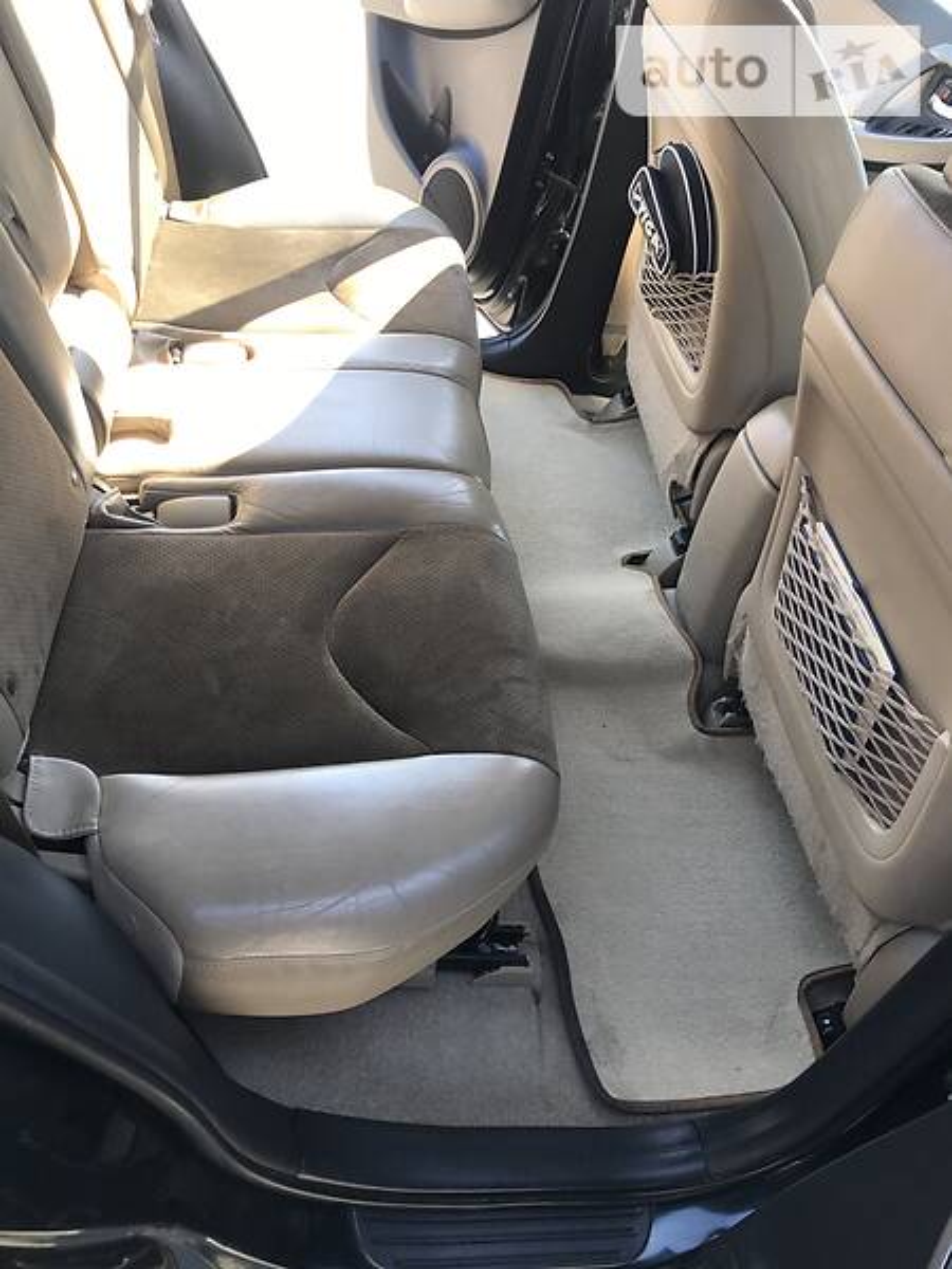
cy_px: 634
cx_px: 476
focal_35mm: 28
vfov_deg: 63.4
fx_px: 1027
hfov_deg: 49.7
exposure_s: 1/117
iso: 20
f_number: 1.8
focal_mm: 4
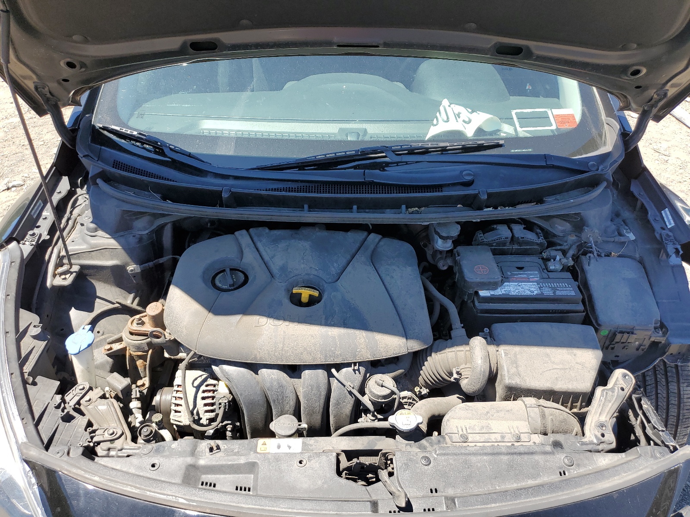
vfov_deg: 53.1
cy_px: 258
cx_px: 345
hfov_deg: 67.3
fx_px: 518
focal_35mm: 26
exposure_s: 1/769
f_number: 1.5
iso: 50
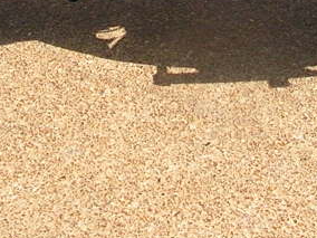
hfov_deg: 14.4
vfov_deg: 10.5
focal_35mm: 137
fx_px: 1255
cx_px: 161
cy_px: -96
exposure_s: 1/252
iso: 50
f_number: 5.6
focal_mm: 5.8
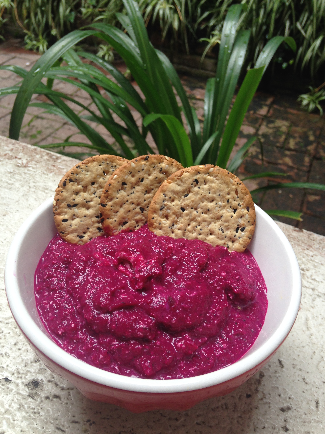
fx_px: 413
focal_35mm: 33
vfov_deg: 55.4
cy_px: 217
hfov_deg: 42.9
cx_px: 162
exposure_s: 1/60
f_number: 2.4
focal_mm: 4.12
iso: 50
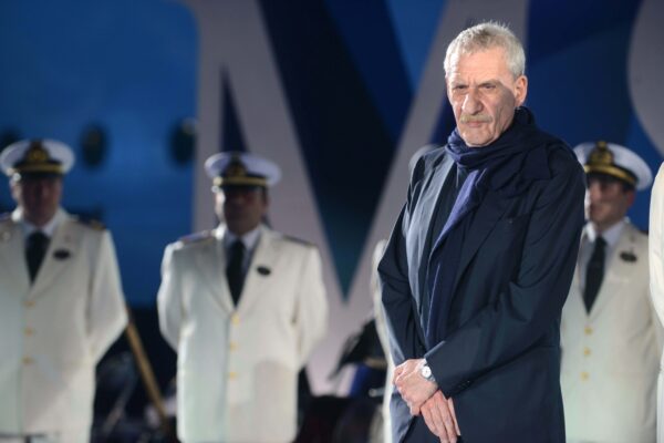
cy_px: 222
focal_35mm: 180
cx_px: 332
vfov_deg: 7.6
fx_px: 3320
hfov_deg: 11.4
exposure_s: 1/400
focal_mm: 180
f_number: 5
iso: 800
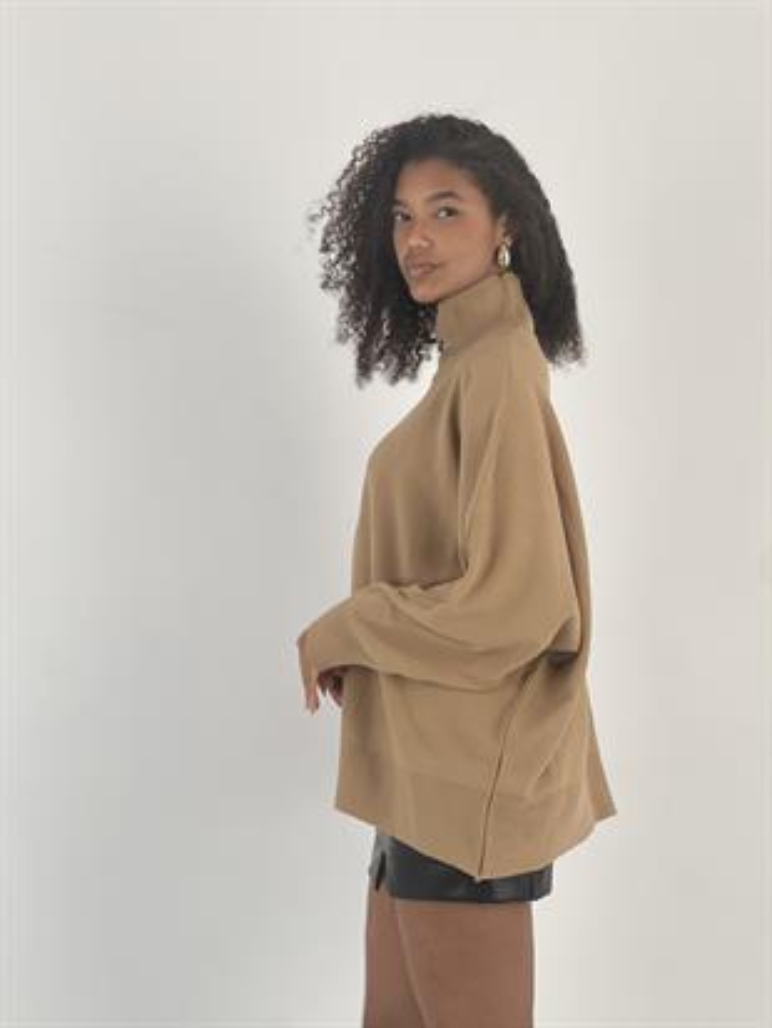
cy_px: 514
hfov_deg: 19.1
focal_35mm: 77
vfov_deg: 25.3
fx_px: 2288
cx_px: 386
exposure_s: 1/100
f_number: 2.8
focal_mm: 9
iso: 40
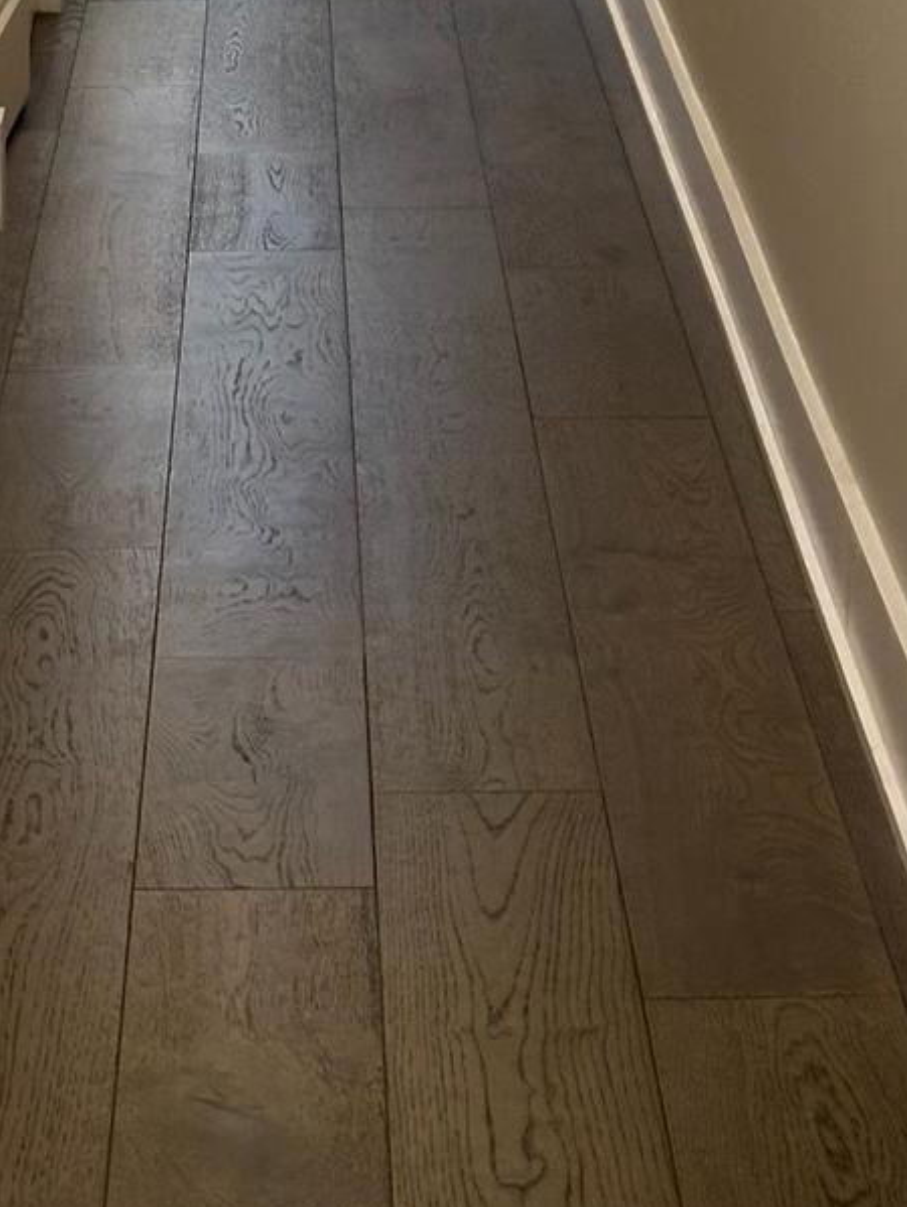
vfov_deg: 15.4
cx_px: 318
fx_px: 4293
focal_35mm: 123
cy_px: -250
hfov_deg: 12.1
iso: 160
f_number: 1.78
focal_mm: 6.86
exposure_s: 1/60
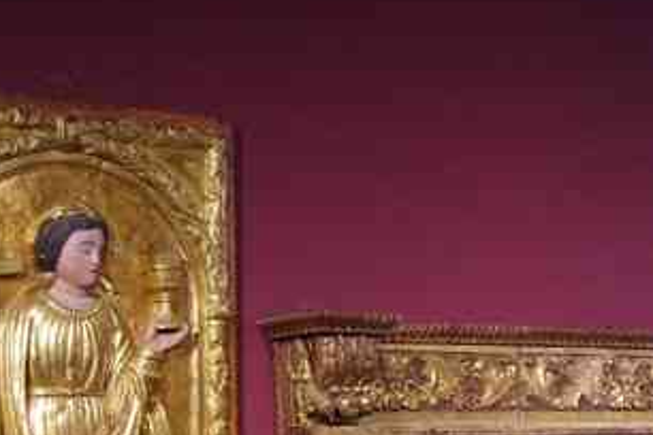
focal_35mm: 98
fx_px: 1777
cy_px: 542
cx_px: 656
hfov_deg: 20.2
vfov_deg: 13.5
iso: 3200
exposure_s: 1/25
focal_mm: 20
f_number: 4
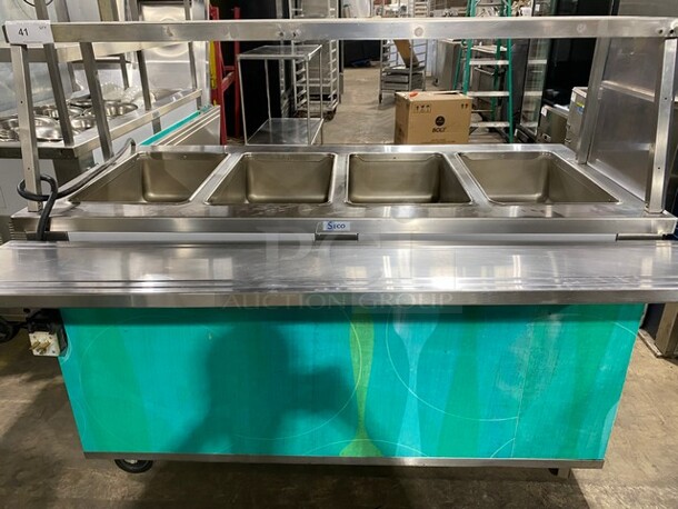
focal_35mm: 26
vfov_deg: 53.1
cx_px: 339
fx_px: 509
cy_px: 254
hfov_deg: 67.3
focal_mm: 4.25
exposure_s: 1/60
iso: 250
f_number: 1.8
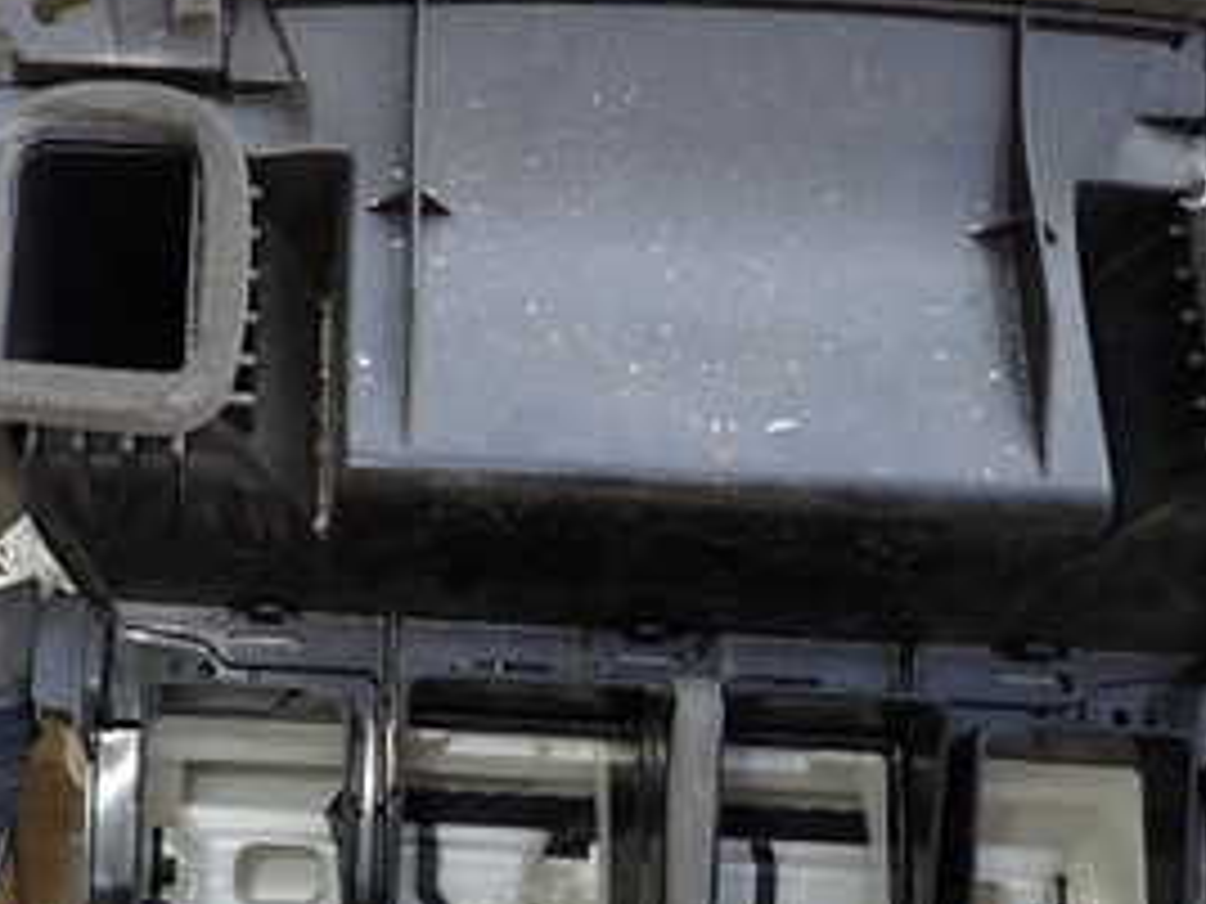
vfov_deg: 26.1
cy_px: 436
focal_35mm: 56
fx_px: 1951
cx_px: 144
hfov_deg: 32.8
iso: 125
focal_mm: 4.5
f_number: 5.6
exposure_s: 1/30
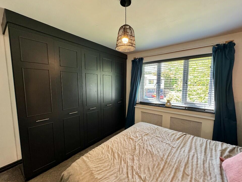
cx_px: 121
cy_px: 95
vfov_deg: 81.7
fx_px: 105
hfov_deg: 98.2
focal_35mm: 15
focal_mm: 2.22
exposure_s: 1/50
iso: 250
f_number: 2.2
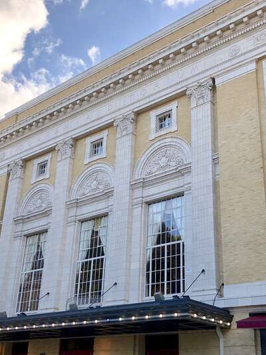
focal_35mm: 42
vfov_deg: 44.6
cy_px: 212
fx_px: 430
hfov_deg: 34.3
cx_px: 146
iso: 20
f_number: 1.8
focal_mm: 3.99
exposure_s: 1/368
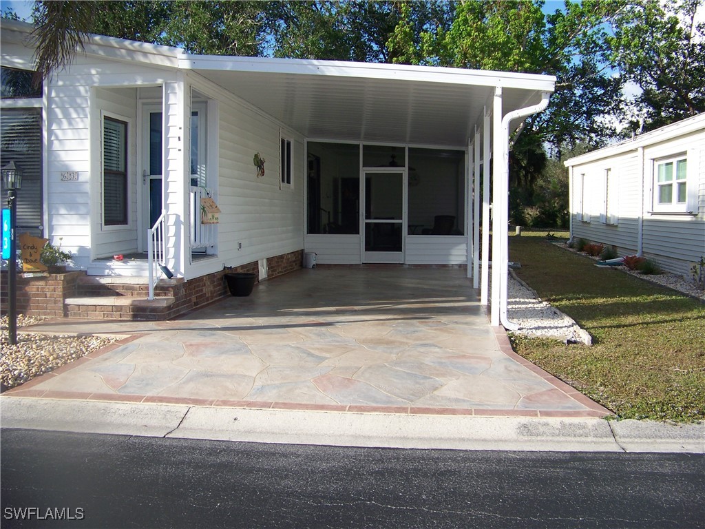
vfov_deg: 39.7
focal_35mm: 36
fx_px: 733
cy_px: 264
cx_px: 352
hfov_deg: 51.4
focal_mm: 5.85
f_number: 2.8
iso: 64
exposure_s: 1/640
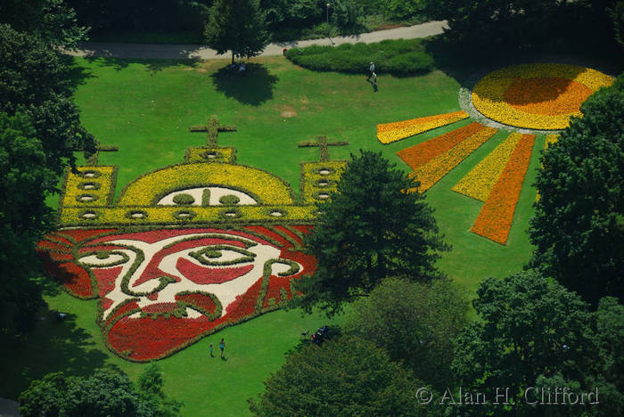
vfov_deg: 7.1
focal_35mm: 195
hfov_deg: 10.5
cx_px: 312
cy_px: 208
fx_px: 3383
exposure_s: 1/200
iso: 100
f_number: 5.6
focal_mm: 130
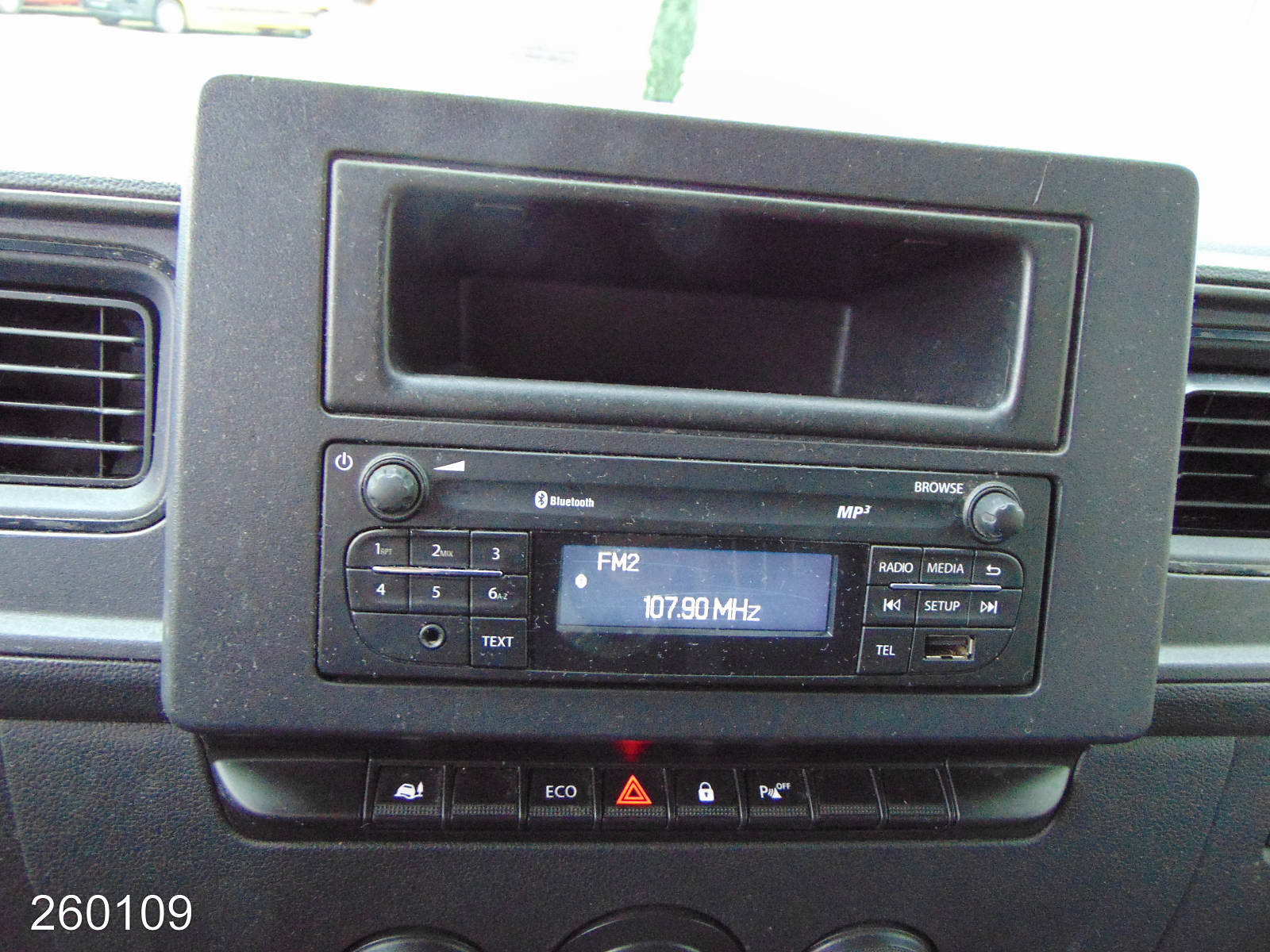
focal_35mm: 25
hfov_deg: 69.4
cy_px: 476
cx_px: 635
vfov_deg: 54.9
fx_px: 917
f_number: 3
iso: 200
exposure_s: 1/30
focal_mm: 4.5
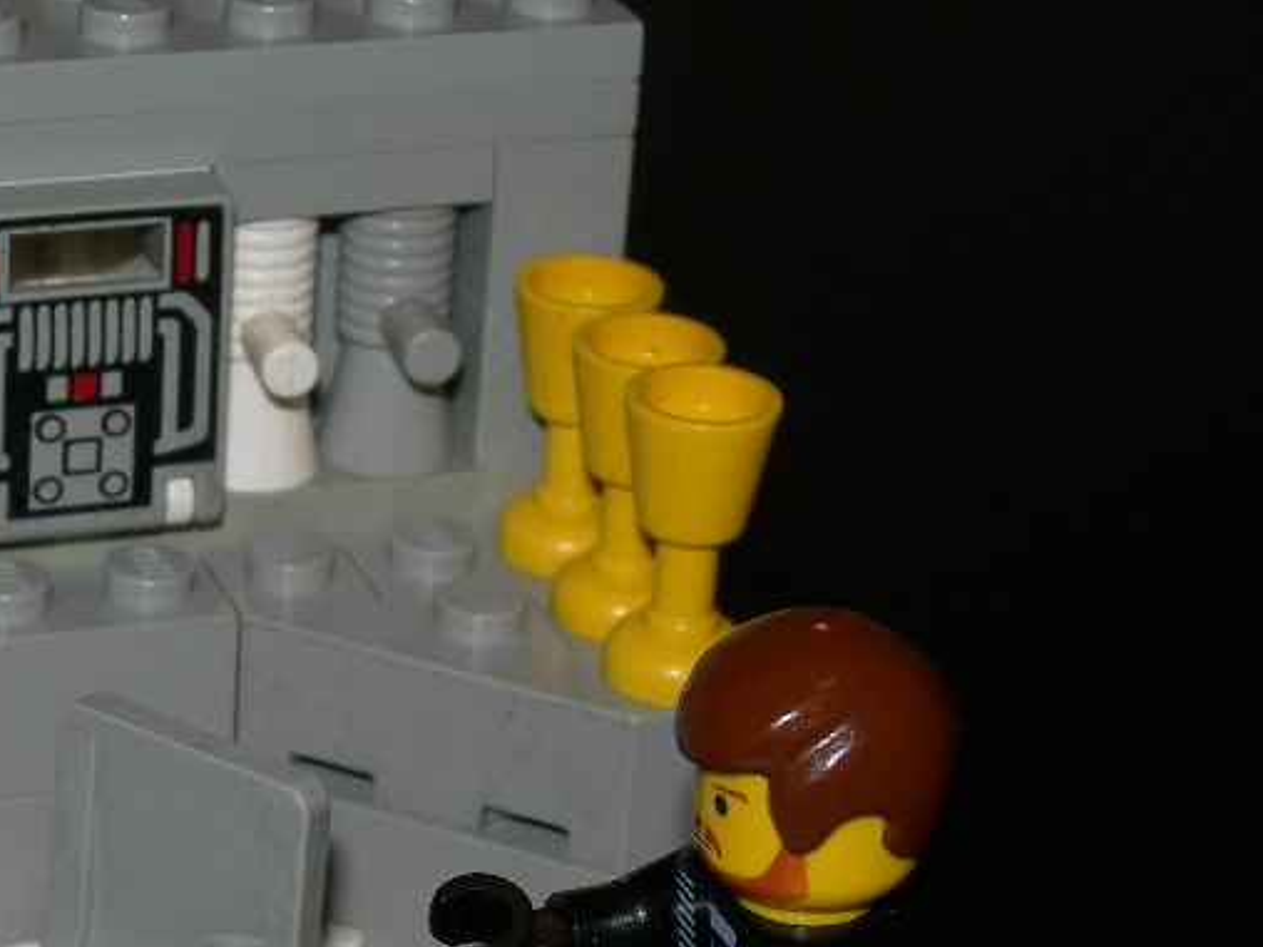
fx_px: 4488
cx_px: 94
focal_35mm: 123
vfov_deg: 12.0
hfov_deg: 15.8
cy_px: 870
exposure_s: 1/60.1
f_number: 5.9
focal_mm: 12.7
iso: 50
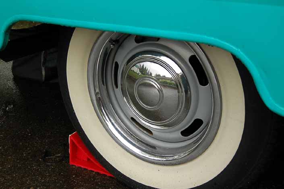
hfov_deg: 38.9
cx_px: 142
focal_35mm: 51
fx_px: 402
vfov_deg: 26.4
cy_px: 94
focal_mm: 34
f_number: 6.3
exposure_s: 1/160
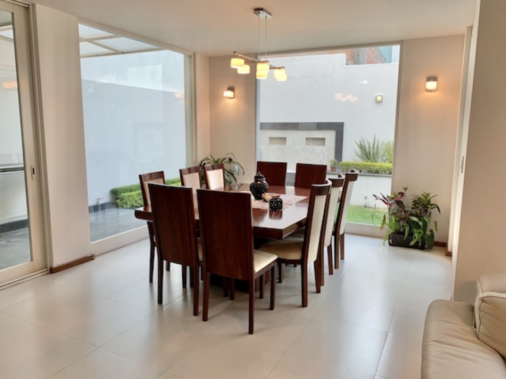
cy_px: 190
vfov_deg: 53.0
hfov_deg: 67.3
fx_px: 380
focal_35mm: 26
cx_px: 253
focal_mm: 4.25
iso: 50
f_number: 1.8
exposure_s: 1/120
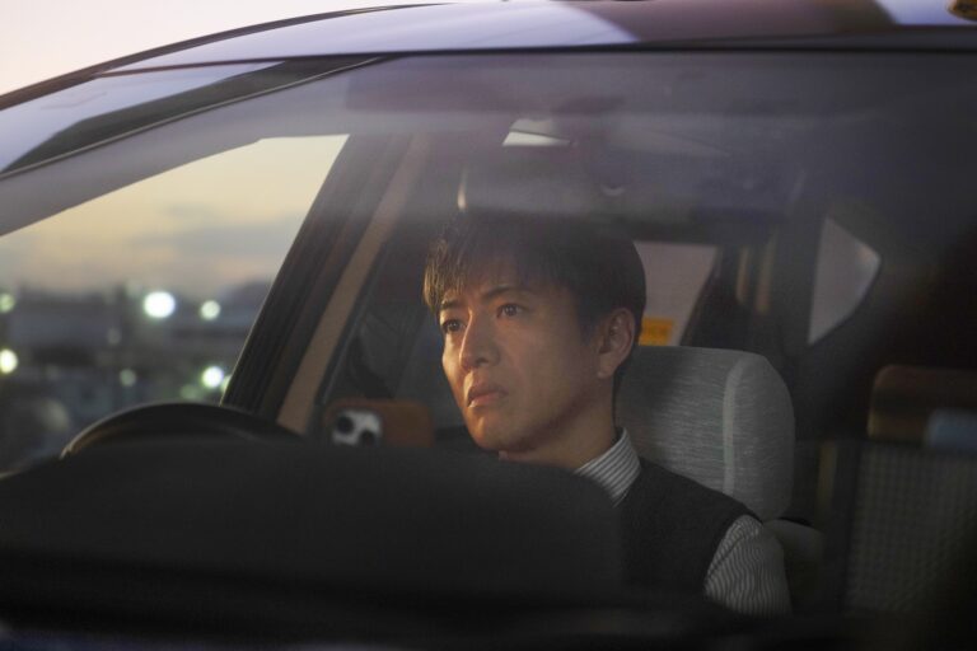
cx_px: 488
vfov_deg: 13.0
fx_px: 2849
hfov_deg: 19.5
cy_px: 326
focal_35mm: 105
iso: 3200
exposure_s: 1/100
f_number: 4
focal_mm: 105
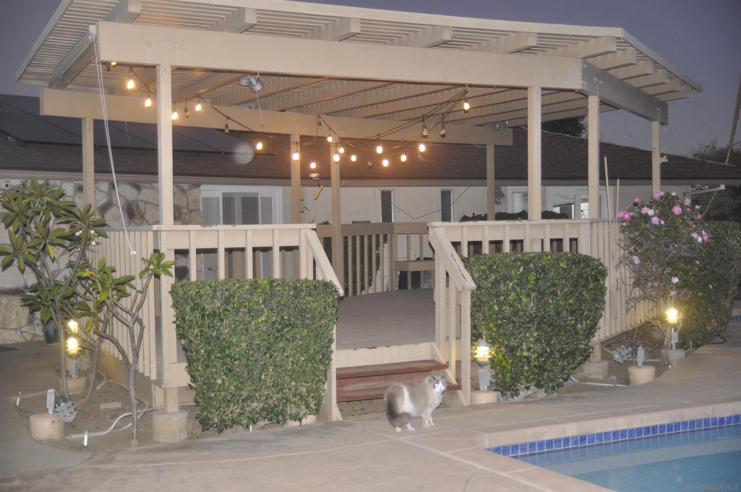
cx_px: 370
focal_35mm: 48
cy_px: 246
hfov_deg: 41.2
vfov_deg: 28.0
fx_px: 987
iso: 800
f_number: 2.8
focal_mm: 32
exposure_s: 1/60
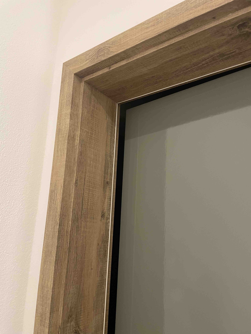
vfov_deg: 67.3
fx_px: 251
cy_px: 167
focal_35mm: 26
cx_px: 126
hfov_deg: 53.1
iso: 250
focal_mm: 4.2
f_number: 1.6
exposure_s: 1/50
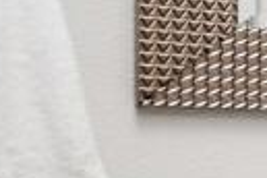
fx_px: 883
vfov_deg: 11.4
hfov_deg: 9.2
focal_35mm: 119
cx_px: 962
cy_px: 167
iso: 320
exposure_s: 1/60
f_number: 5
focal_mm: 10
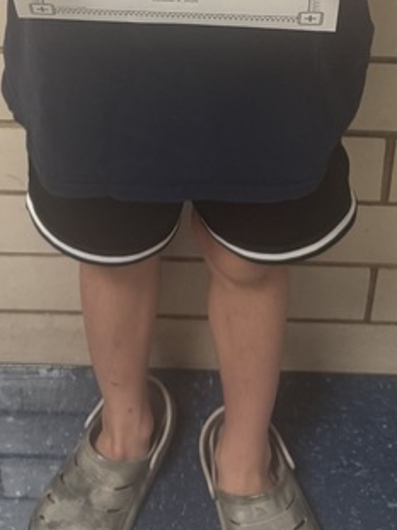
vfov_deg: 21.9
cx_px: 199
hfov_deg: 18.6
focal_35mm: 79
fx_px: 1209
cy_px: -184
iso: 200
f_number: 1.78
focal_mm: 6.76
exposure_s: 1/60
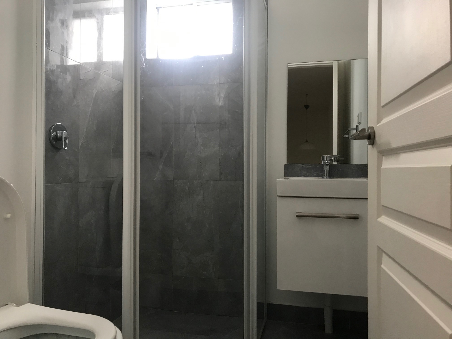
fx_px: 366
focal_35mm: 28
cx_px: 226
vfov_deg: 49.7
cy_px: 170
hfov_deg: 63.4
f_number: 1.8
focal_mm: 3.99
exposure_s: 1/25
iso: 40
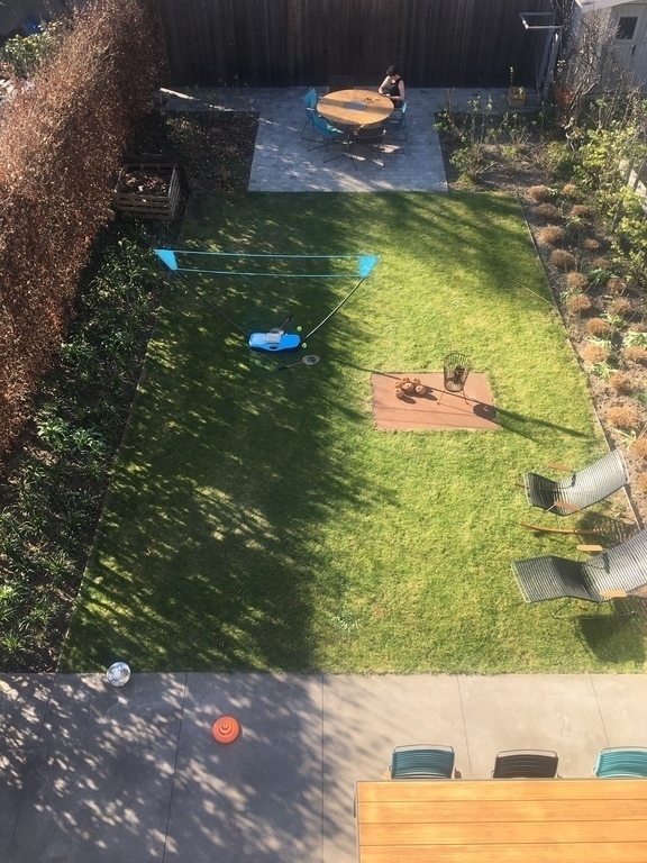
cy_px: 432
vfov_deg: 61.7
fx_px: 723
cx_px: 324
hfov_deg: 48.2
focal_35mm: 29
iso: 25
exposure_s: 1/330
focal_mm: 4.15
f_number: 2.2
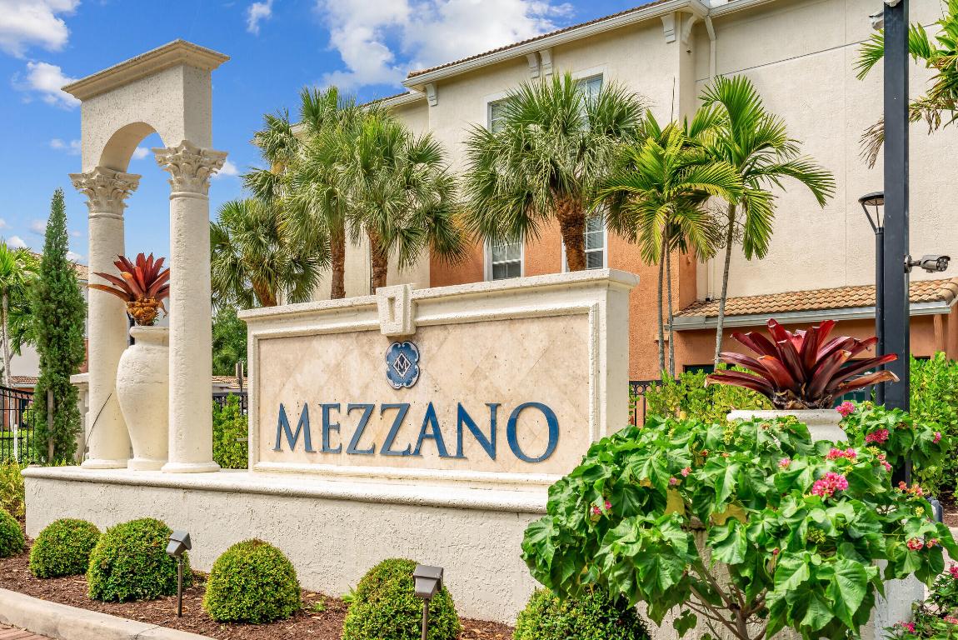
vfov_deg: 38.9
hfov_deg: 55.8
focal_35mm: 34
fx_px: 905
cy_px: 320
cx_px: 479
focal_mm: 34
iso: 50
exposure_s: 1/60
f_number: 8
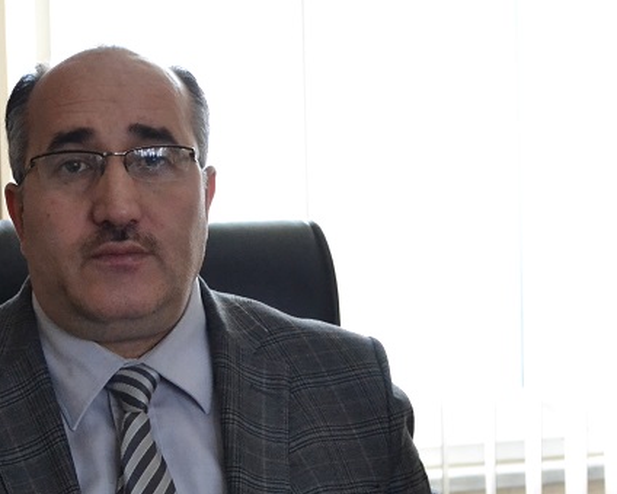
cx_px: 124
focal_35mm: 98
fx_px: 1789
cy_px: 383
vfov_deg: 15.6
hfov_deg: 19.4
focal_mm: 32
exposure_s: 1/125
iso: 3200
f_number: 4.5
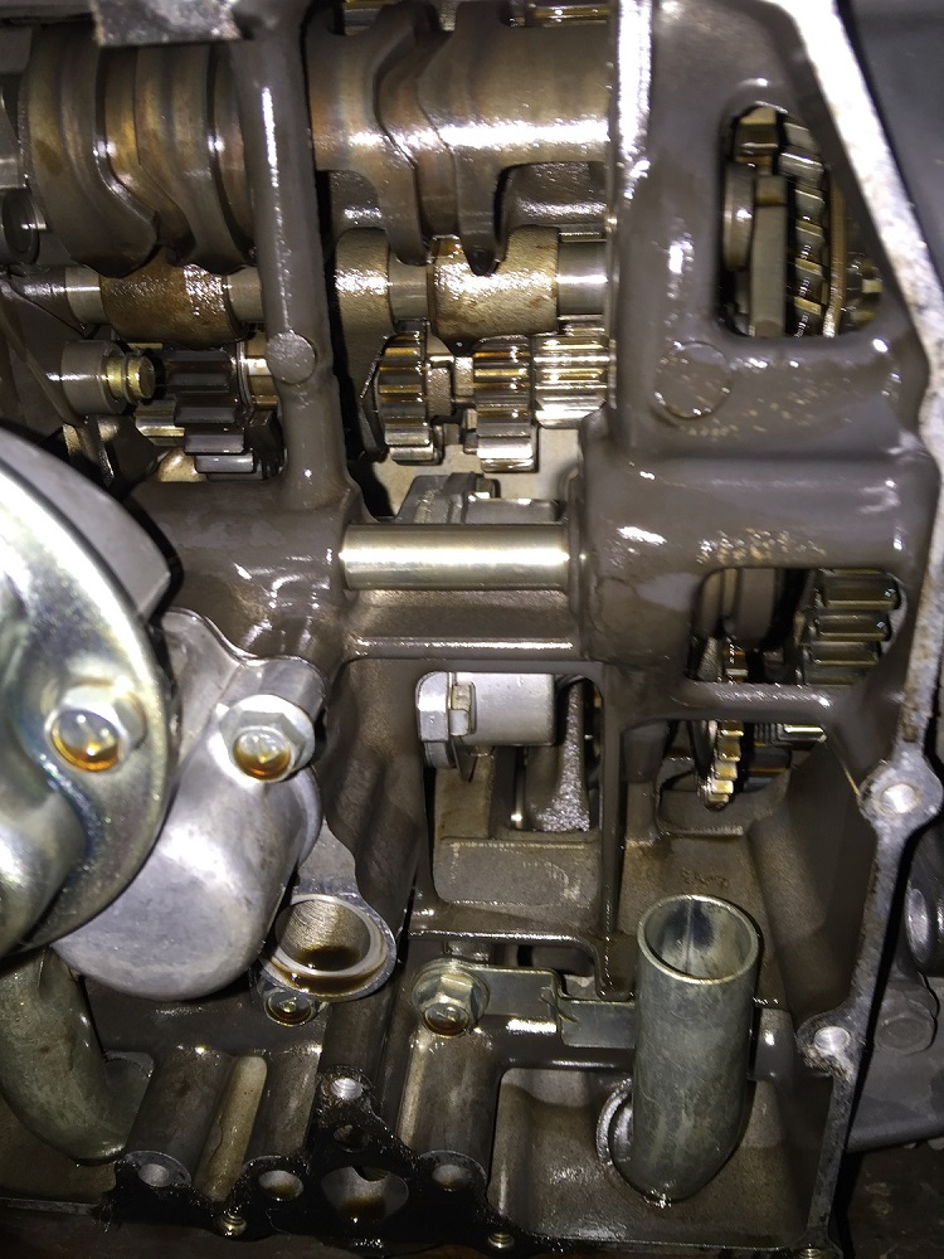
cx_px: 472
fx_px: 1054
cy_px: 630
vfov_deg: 61.7
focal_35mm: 29
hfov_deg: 48.2
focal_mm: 4.15
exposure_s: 1/20
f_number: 2.2
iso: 32
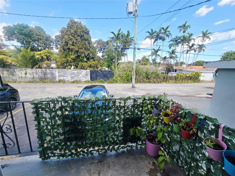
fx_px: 88
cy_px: 88
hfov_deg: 106.2
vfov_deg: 89.9
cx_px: 118
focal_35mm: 13
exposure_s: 1/833
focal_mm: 2.2
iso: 50
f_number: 2.2
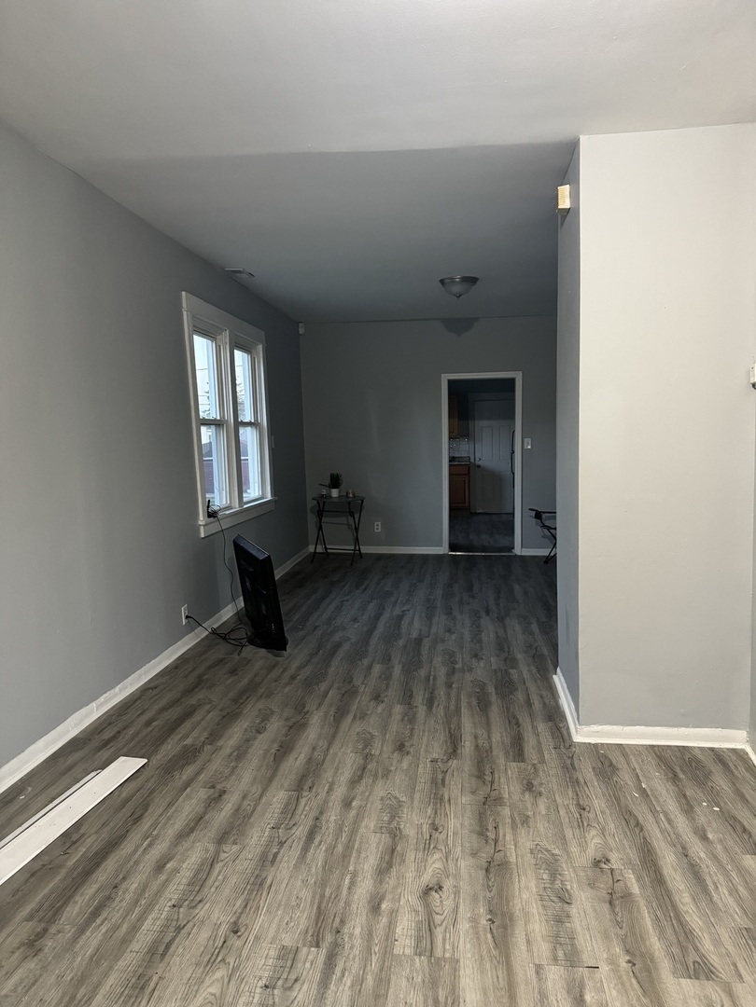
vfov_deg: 71.6
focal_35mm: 24
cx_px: 378
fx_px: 699
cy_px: 504
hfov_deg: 56.8
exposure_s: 1/60
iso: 800
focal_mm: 6.76
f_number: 1.78
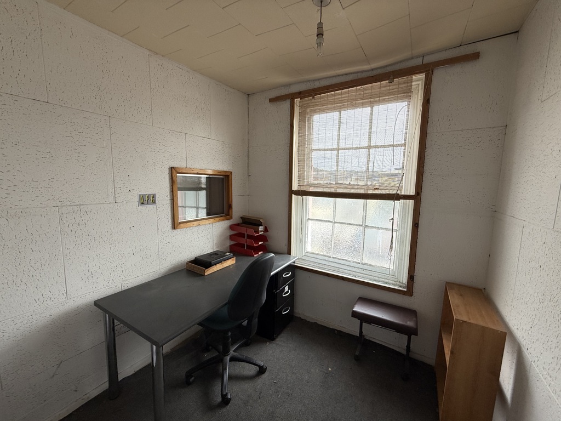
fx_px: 227
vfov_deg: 85.7
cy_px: 210
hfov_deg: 102.1
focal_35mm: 14
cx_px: 280
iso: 50
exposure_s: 1/200
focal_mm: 2.22
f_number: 2.2
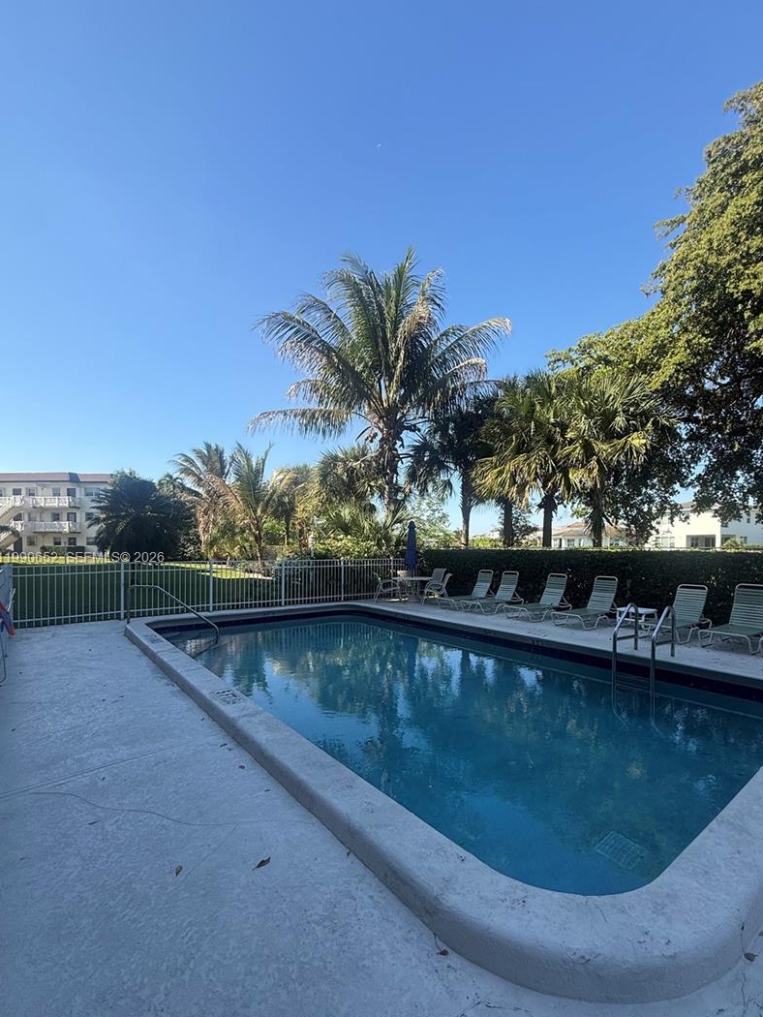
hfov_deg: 77.9
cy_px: 559
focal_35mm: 16
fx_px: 470
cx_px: 421
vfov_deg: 94.2
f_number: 2.2
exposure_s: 1/664
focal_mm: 2.22
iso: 50
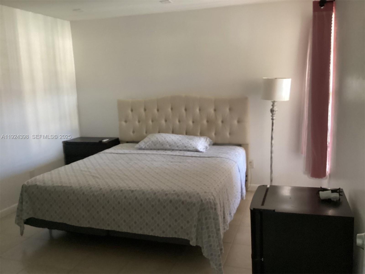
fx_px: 327
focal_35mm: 31
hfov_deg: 58.4
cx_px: 182
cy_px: 137
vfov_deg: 45.4
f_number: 2.4
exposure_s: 1/30
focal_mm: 3.3
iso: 400
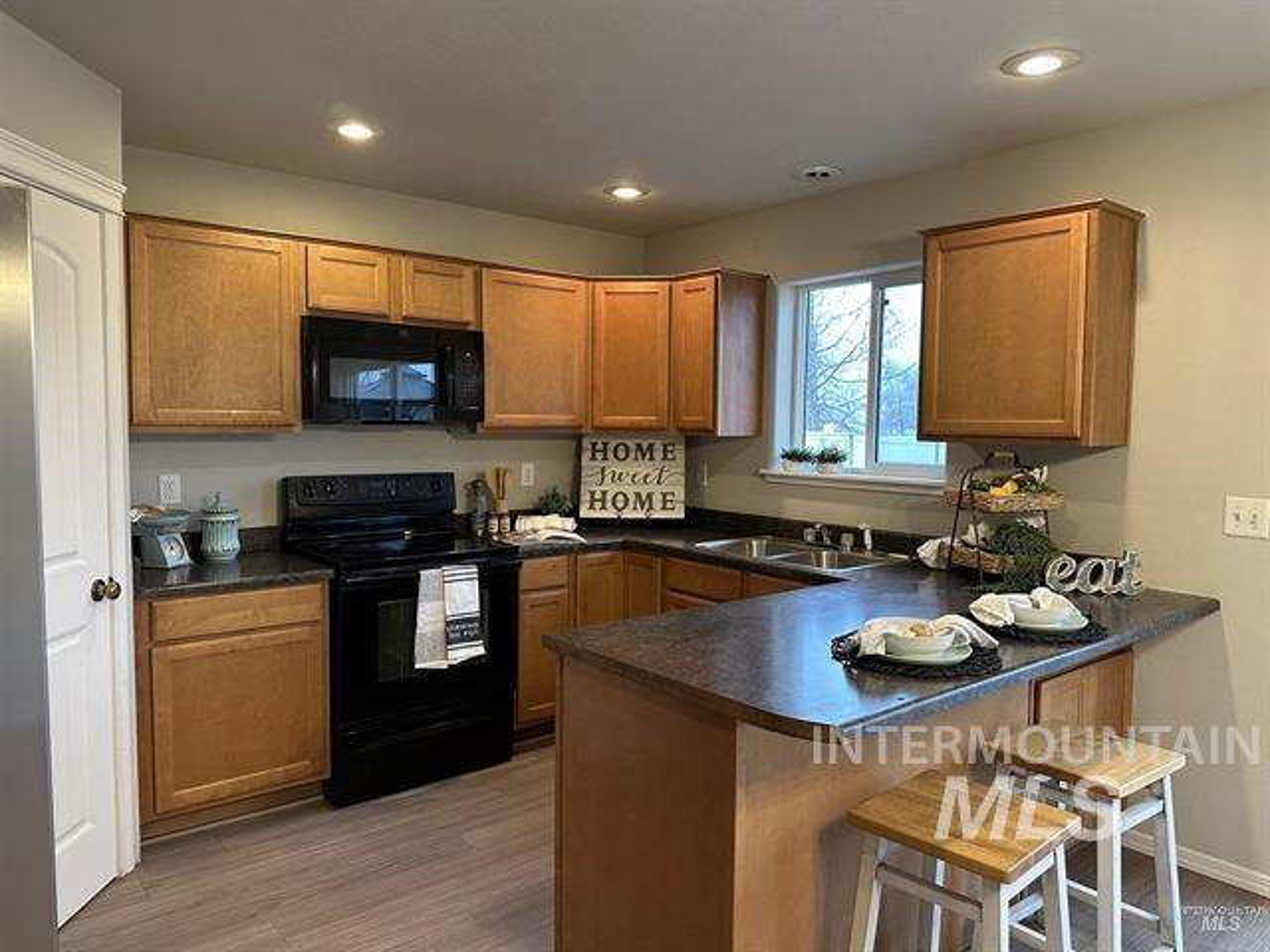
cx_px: 635
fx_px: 881
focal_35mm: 24
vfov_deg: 56.8
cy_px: 476
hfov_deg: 71.6
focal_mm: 6.86
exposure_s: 1/60
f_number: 1.78
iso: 250
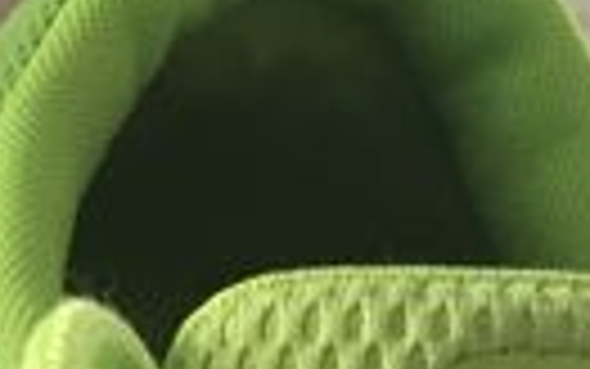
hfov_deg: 8.8
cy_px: 1440
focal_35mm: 234
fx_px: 3764
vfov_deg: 5.1
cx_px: -158
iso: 50
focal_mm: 4.15
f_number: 2.2
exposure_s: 1/33
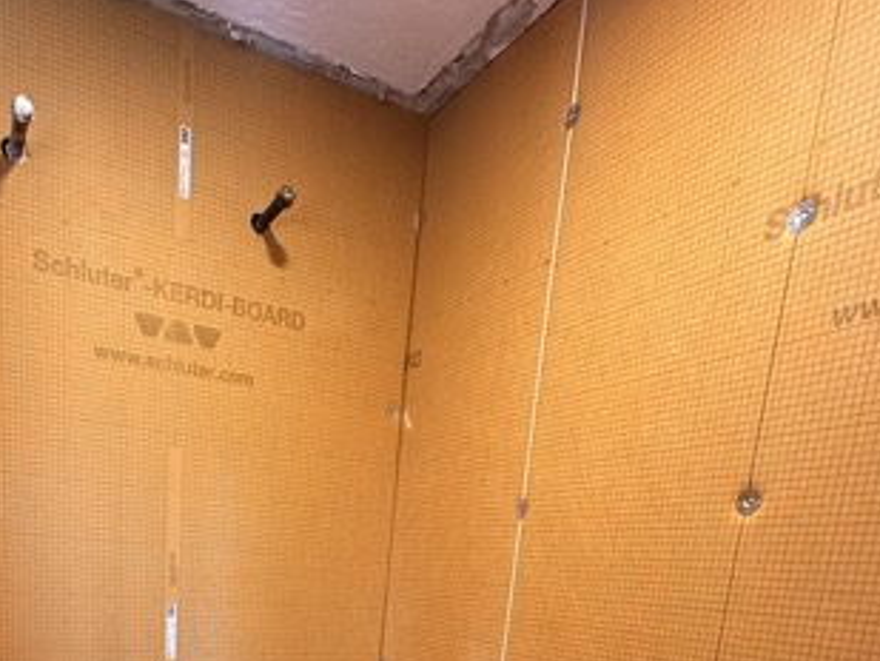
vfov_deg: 39.6
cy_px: 724
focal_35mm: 29
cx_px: 308
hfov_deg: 60.5
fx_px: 738
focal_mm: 2.22
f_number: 2.2
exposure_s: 1/60
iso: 400
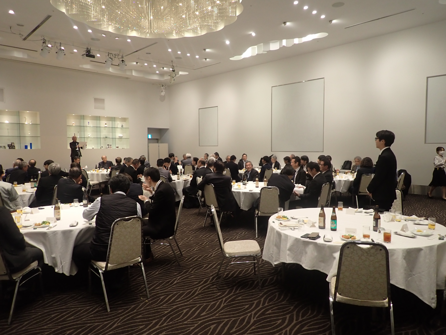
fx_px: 322
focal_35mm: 25
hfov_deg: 69.4
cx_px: 223
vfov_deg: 54.9
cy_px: 168
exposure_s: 1/80
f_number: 2
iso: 200
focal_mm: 4.5
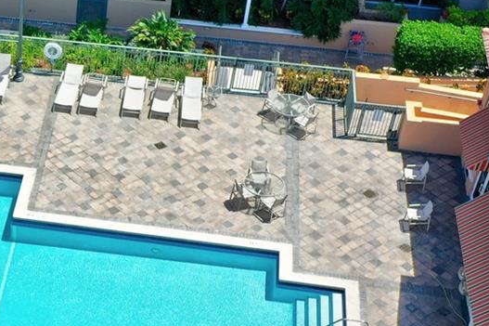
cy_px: 295
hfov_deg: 22.5
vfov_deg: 15.9
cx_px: -52
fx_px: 1154
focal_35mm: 85
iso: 100
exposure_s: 1/100
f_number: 2.8
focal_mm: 10.3
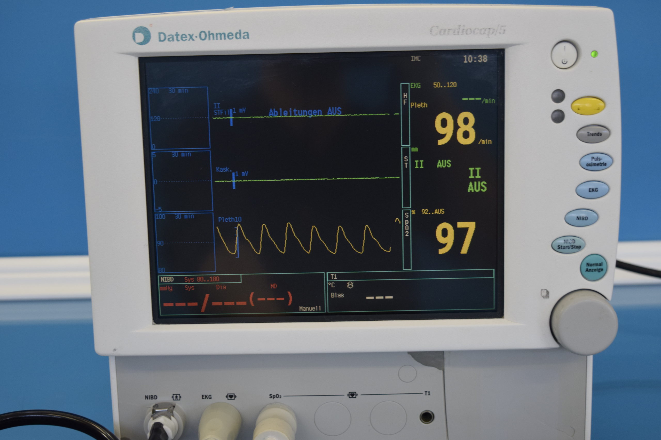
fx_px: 1047
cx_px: 330
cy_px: 220
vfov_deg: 23.8
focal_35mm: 57
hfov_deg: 35.1
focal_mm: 38
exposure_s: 1/90
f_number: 5.6
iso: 1000
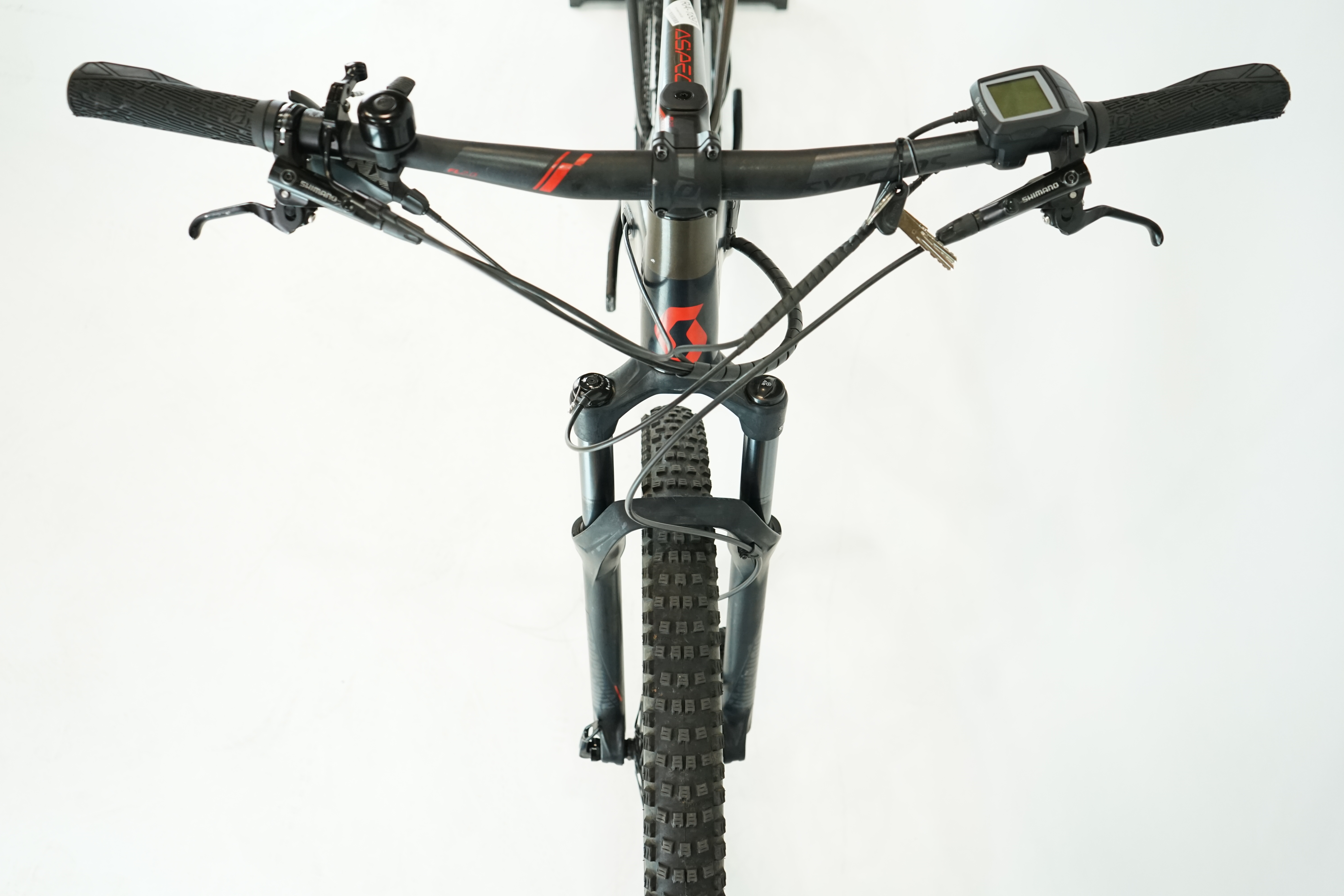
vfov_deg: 42.3
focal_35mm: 31
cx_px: 672
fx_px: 1157
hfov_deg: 60.3
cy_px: 448
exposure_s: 1/200
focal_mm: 31
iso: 1600
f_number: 5
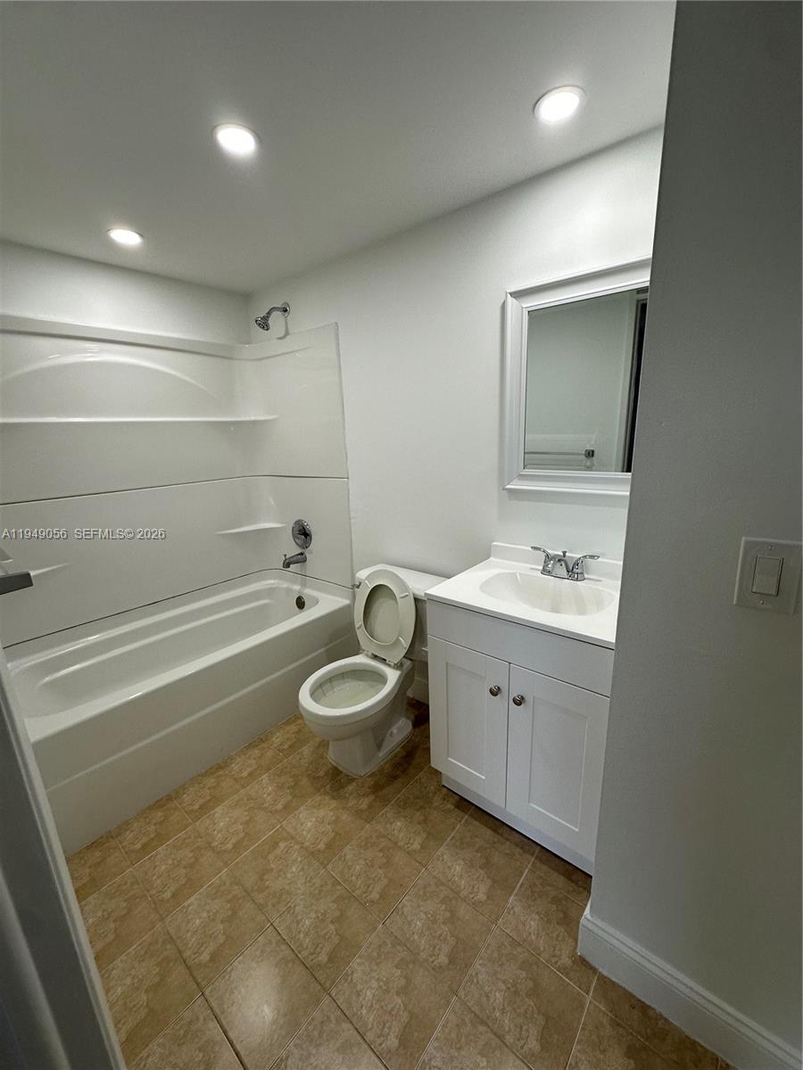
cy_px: 535
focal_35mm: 14
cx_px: 402
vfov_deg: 102.1
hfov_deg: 85.7
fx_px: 433
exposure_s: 1/120
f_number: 2.2
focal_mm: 2.22
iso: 100
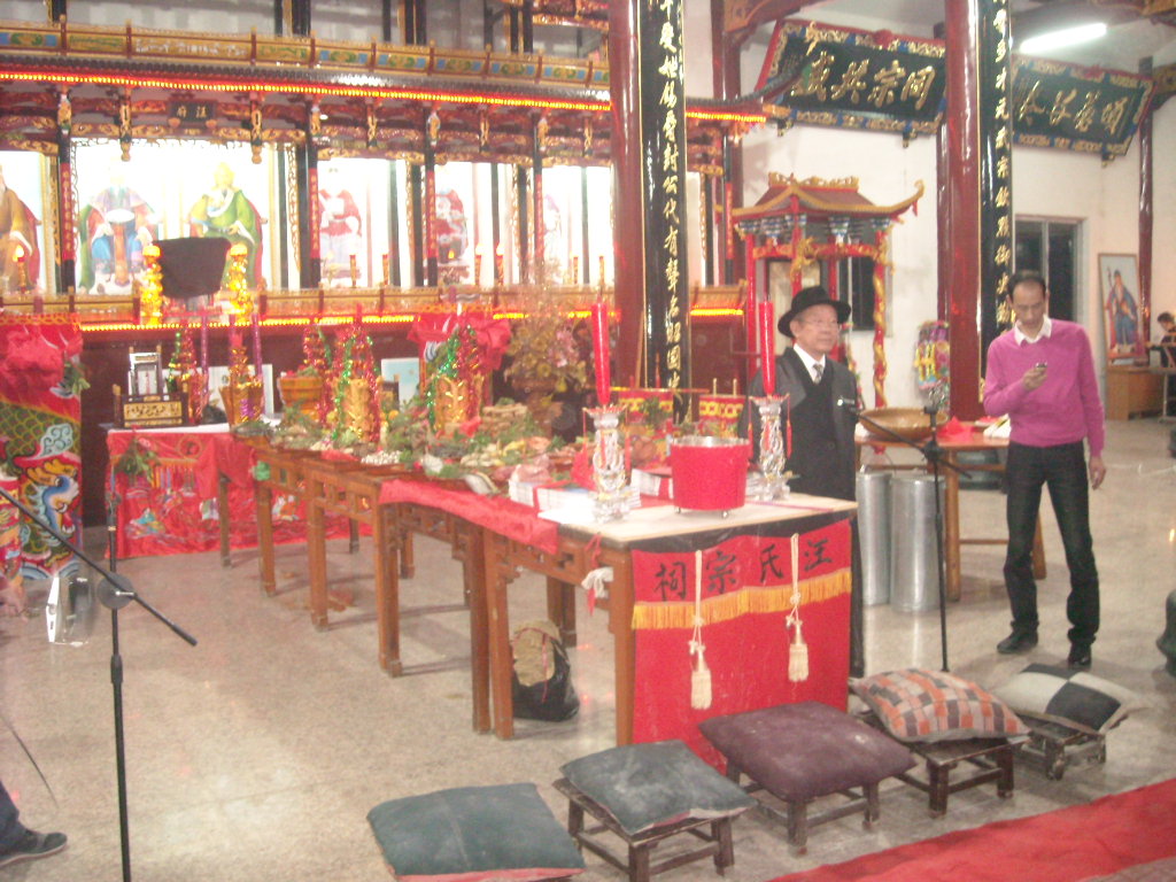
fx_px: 1189
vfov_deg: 40.7
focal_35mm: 35
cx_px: 588
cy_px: 441
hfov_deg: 52.6
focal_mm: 5.7
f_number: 2.8
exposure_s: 1/8
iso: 590
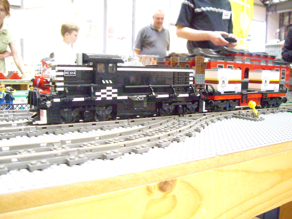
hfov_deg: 49.0
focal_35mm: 38
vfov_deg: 37.7
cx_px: 146
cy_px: 110
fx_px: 321
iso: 1600
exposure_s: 1/100
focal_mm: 6.2
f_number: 2.7
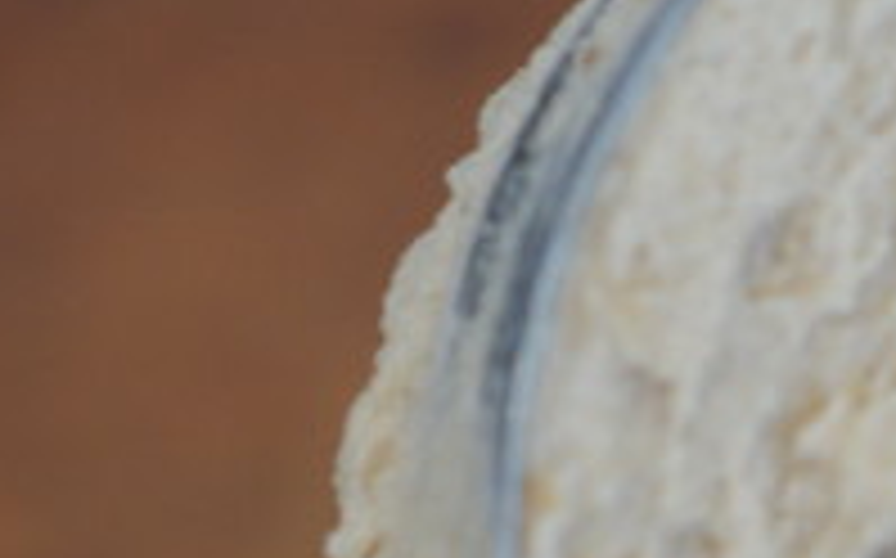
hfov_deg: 6.6
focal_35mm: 315
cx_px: 1315
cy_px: 513
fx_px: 7685
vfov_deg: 4.2
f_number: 3.2
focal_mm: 40
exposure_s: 1/60
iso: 400
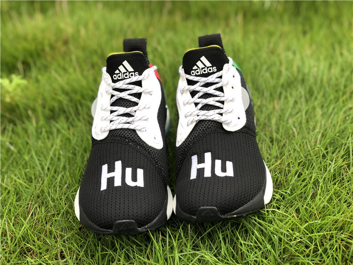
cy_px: 132
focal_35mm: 52
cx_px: 176
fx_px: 530
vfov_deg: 28.0
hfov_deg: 36.8
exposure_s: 1/100
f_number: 2.4
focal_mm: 6
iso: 20
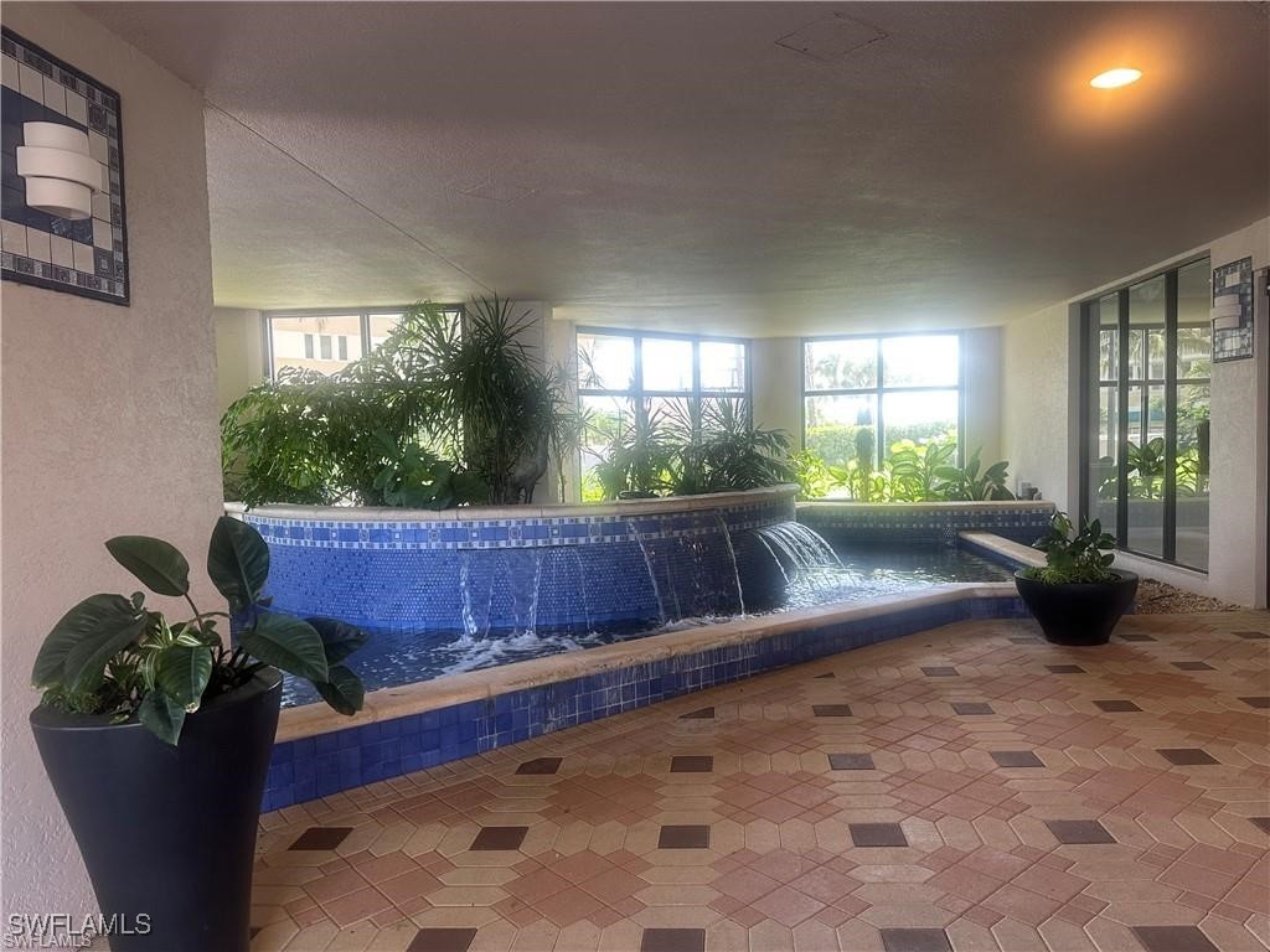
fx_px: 881
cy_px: 476
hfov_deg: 71.6
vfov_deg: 56.8
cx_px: 635
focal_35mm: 24
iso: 125
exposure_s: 1/121
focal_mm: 6.86
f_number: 1.78
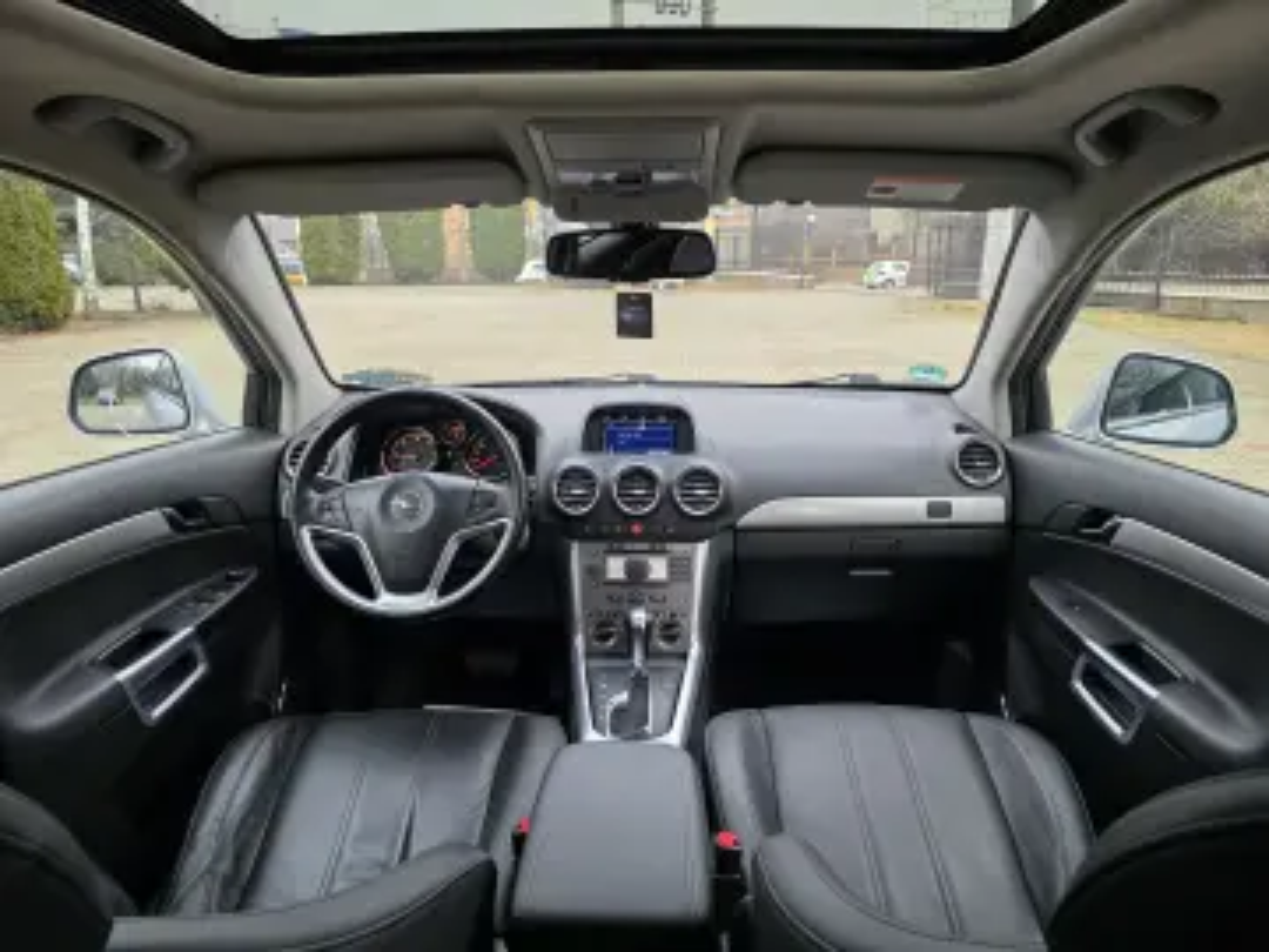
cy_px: 476
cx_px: 634
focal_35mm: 23
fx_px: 843
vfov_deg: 58.9
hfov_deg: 73.9
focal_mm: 6.3
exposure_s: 1/120
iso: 160
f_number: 1.7
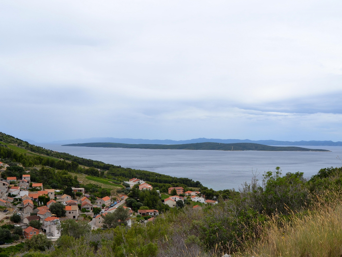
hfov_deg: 51.4
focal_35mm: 36
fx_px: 356
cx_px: 171
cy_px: 128
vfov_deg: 39.7
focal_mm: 22
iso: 100
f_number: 9
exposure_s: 1/320
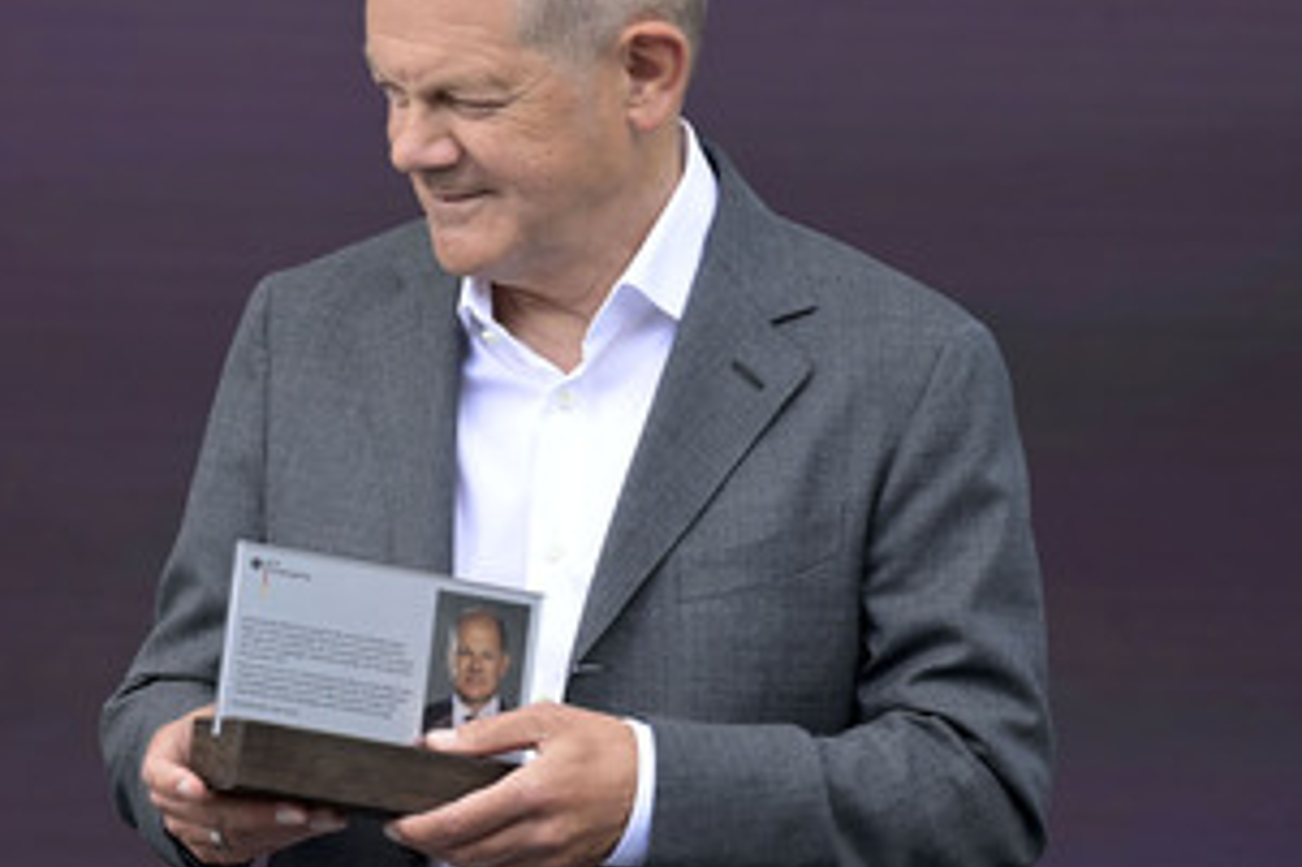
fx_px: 10807
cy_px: 371
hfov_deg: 6.9
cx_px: 489
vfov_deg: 4.6
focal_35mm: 299
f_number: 5
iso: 500
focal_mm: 200
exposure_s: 1/500
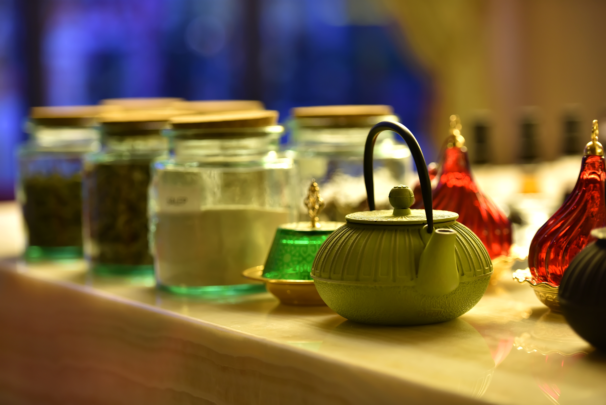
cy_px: 202
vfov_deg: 12.2
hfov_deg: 18.3
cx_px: 303
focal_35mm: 112
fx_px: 1886
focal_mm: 112
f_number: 2.8
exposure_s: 1/160
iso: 800
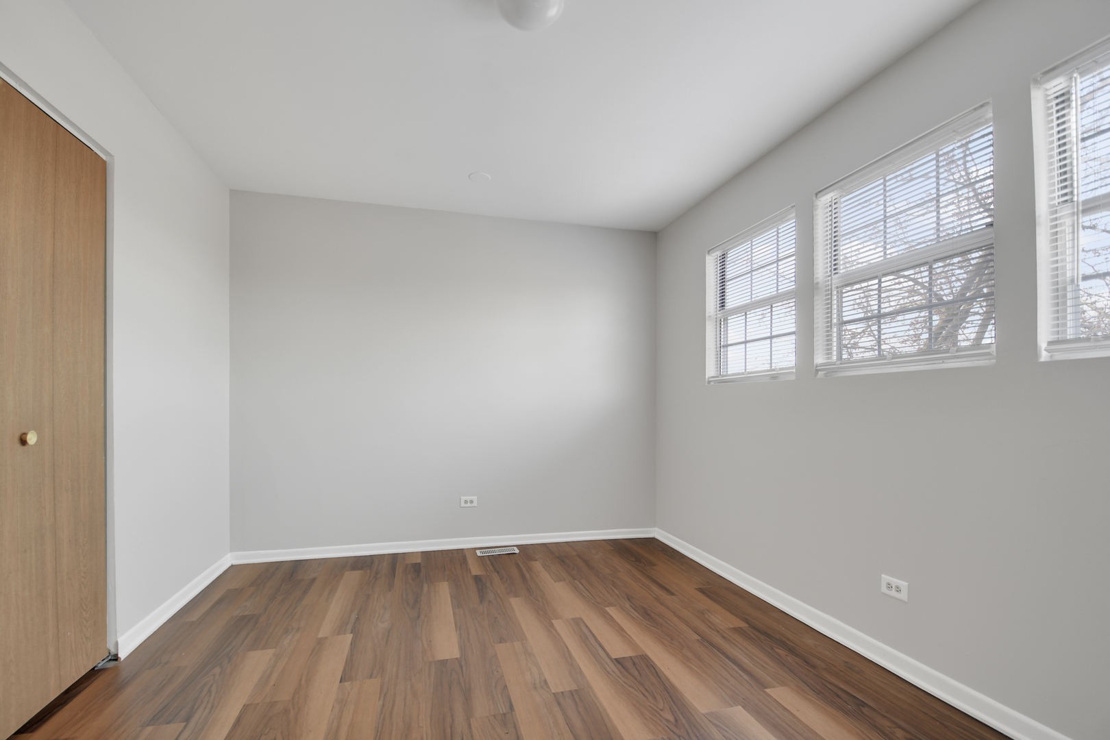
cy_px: 370
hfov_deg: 100.4
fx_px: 462
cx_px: 555
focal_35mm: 15
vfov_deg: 77.3
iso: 200
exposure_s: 1/320
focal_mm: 10
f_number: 3.5
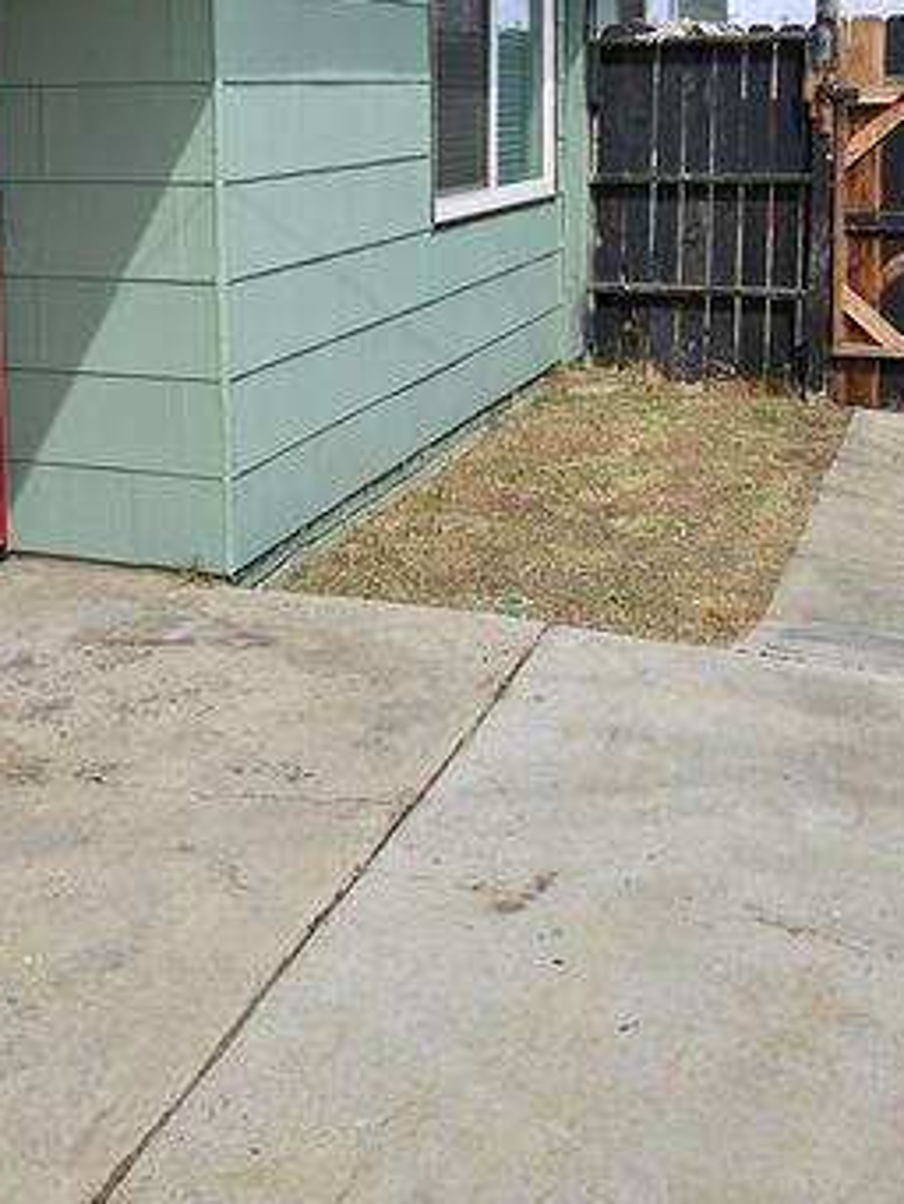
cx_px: 339
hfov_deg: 32.1
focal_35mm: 45
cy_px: 295
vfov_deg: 40.8
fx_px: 1566
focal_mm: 5.4
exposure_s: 1/1994
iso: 25
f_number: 1.8
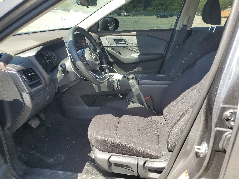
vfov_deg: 53.1
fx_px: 180
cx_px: 120
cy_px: 90
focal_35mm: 26
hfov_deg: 67.3
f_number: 1.5
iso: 50
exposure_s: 1/588
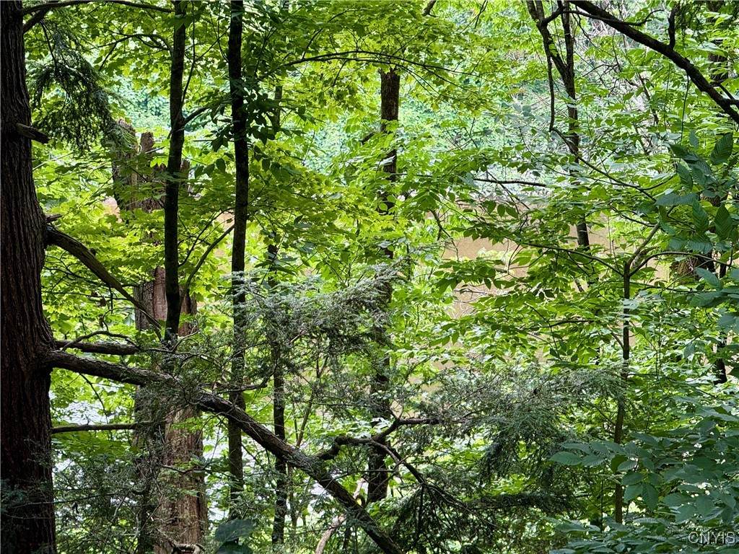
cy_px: 277
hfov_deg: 16.4
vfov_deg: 12.3
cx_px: 370
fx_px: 2562
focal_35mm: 120
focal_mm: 15.66
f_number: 2.8
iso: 100
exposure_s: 1/99
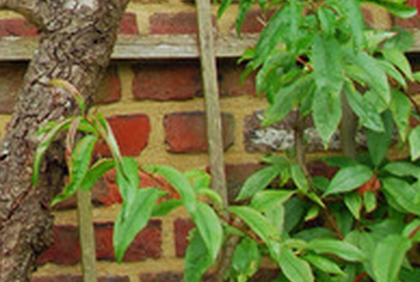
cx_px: -275
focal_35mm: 175
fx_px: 2045
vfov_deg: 7.6
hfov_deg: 11.1
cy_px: -262
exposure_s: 1/15
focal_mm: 29
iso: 100
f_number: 8
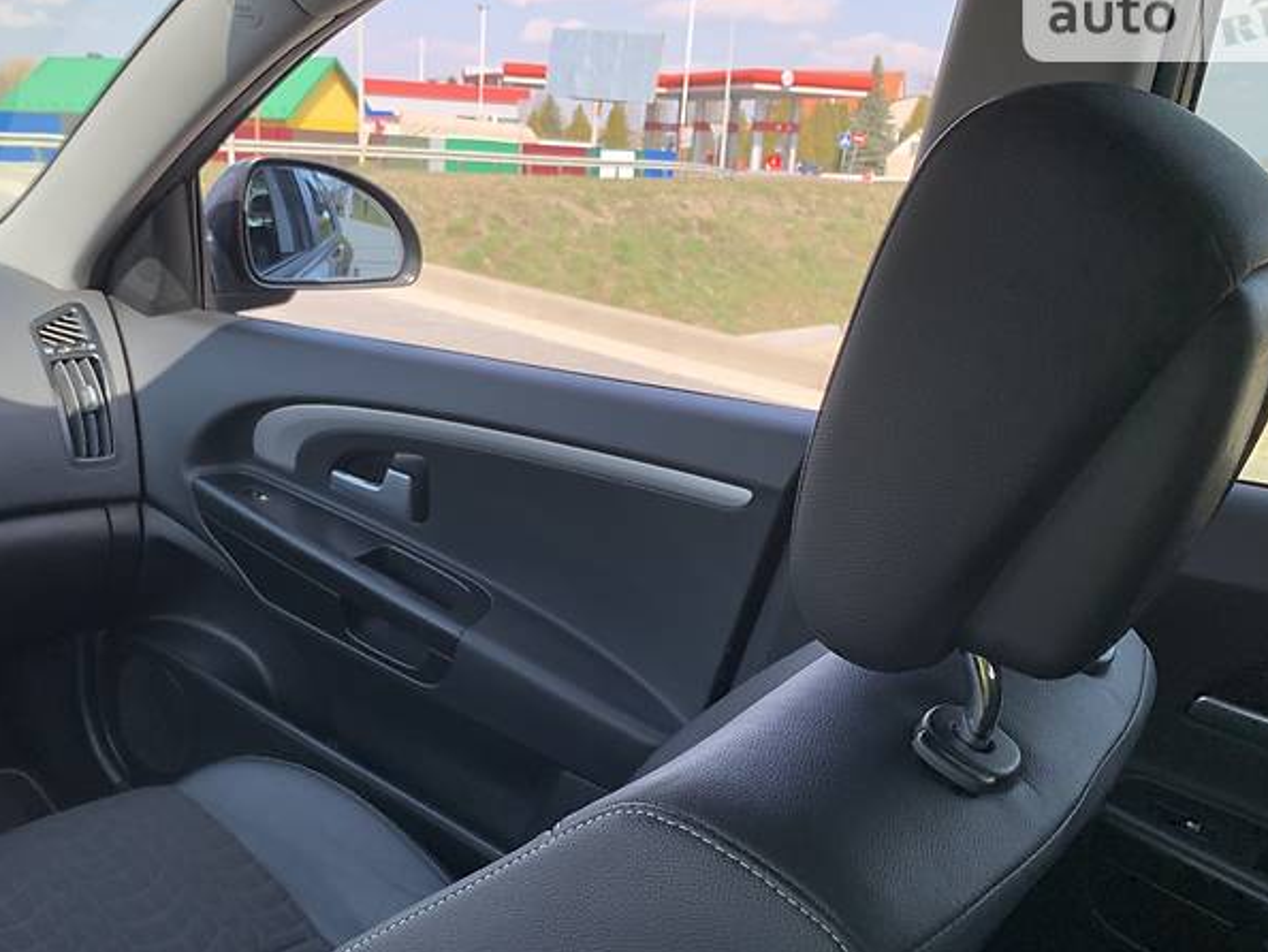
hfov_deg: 52.3
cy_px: 585
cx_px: 508
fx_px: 1283
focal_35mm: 35
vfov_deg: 40.5
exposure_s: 1/404
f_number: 1.8
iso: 25
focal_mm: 4.2
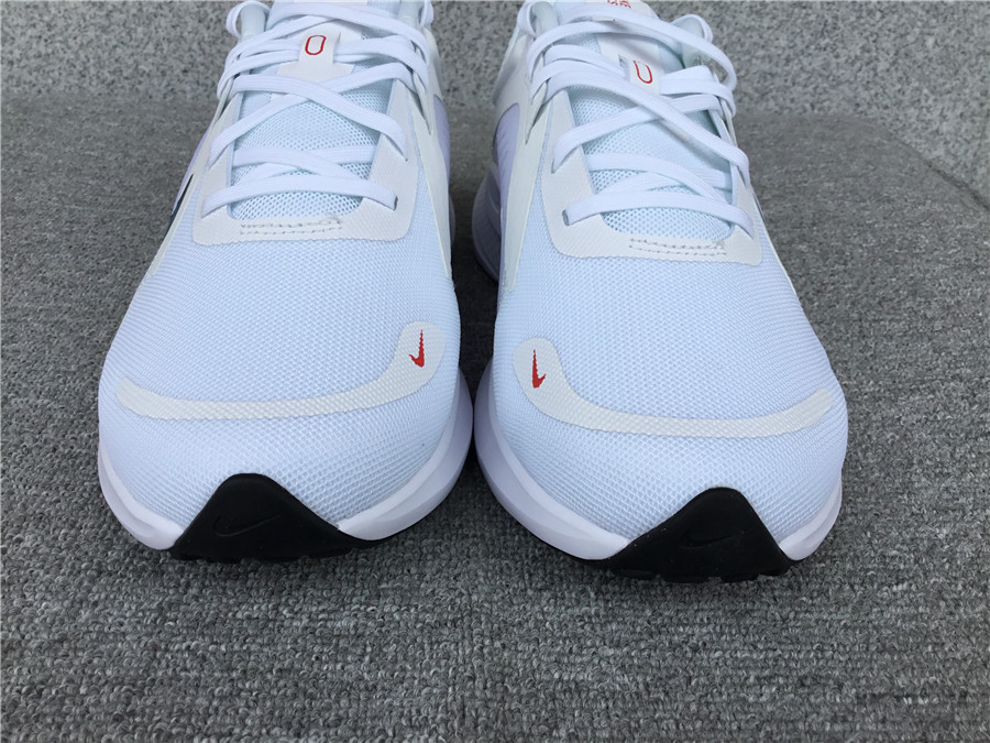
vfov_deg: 45.4
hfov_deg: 58.4
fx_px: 887
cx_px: 495
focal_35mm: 31
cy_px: 372
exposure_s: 1/314
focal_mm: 3.3
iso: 25
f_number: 2.4
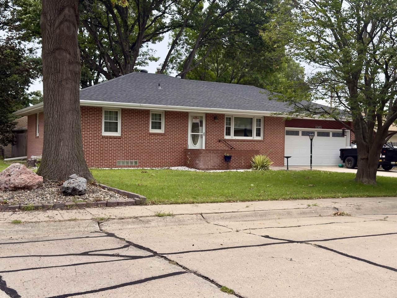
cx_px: 198
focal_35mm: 42
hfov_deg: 44.8
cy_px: 149
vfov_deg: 34.3
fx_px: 482
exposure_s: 1/943
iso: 64
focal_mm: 6.76
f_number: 1.78
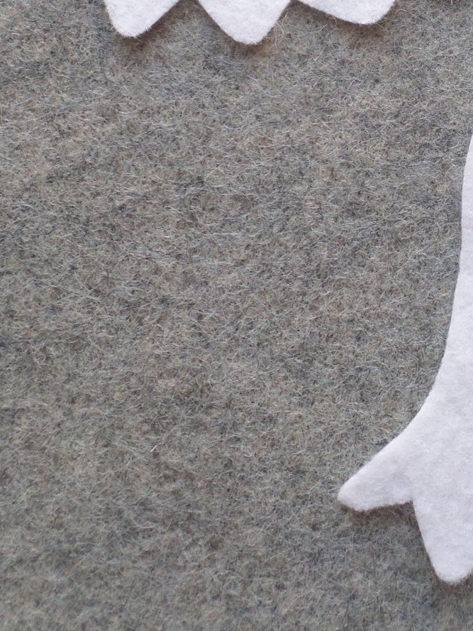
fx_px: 984
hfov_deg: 26.0
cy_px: 77
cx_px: 440
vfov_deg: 33.8
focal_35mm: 54
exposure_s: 1/45
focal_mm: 4.5
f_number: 2.5
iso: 80
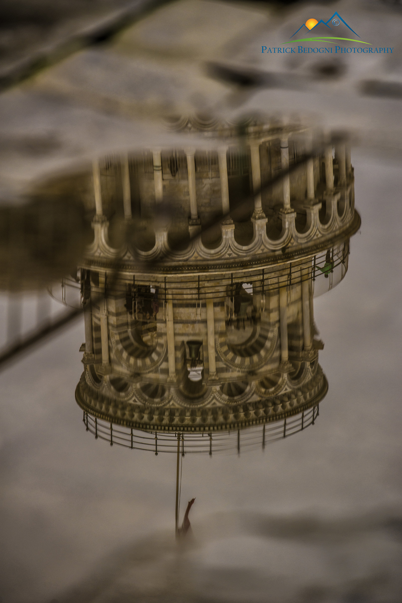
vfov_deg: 10.3
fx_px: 3347
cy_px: 302
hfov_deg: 6.9
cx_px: 201
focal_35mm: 200
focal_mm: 200
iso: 200
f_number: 5.6
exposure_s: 1/400
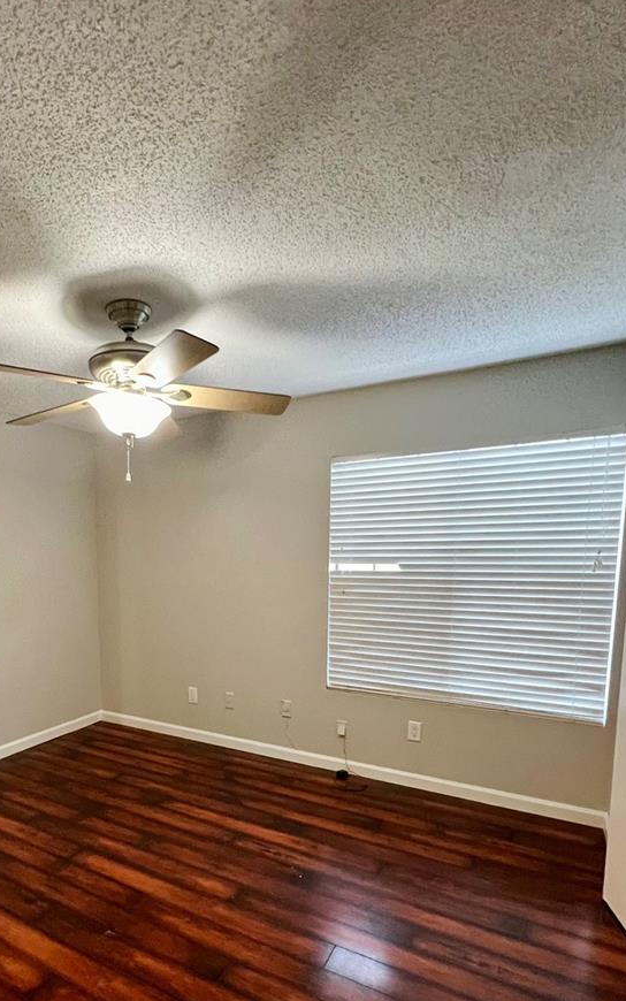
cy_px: 625
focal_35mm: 19
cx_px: 191
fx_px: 518
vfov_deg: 86.3
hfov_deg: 60.2
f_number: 1.8
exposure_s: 1/60
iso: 400
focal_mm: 1.57
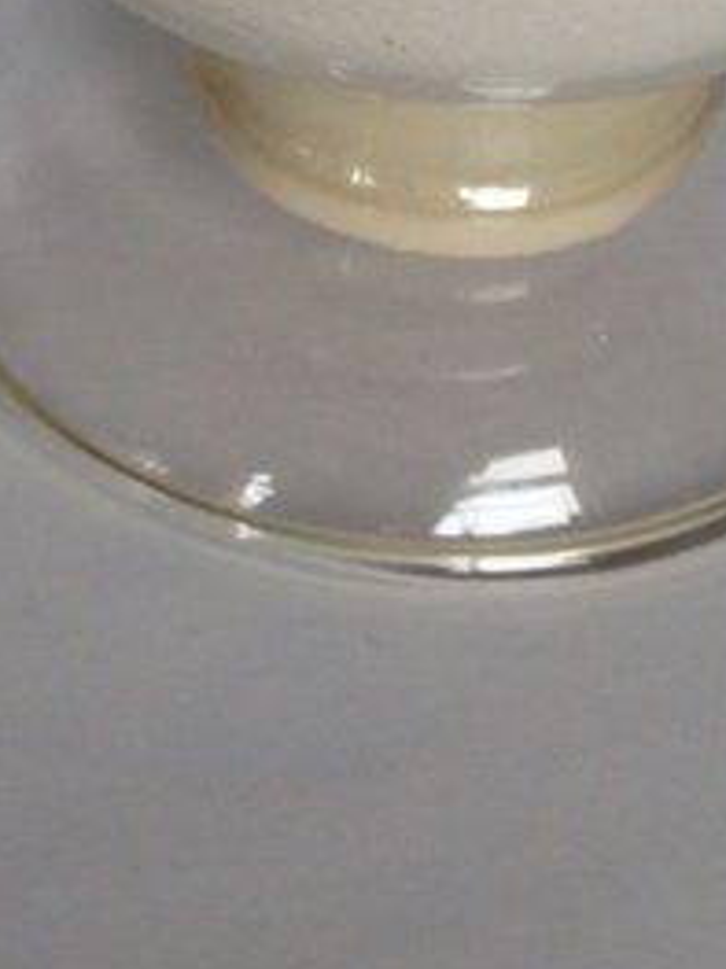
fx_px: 7165
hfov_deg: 5.8
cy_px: -619
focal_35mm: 256
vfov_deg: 7.6
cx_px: 499
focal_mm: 13.1
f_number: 4.5
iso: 160
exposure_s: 1/80
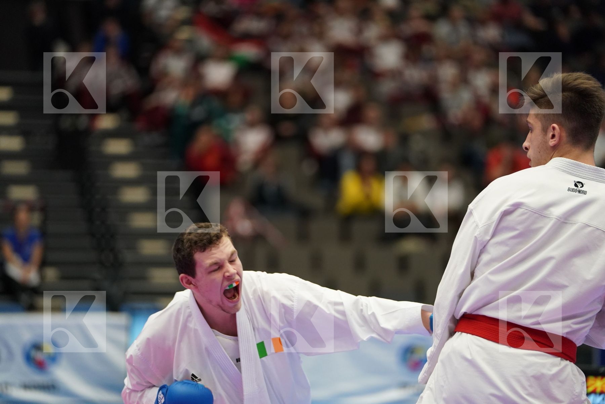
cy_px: 202
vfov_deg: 7.7
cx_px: 302
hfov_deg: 11.5
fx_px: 3008
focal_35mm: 179
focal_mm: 179
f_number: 2.8
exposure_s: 1/1000
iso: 3200
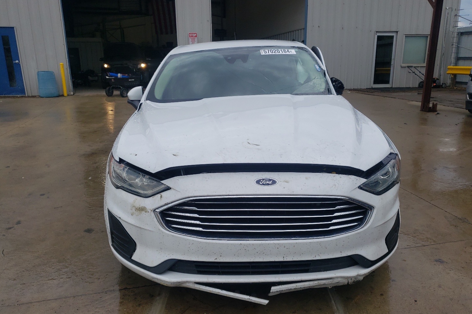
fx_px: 367
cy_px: 172
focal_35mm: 28
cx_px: 242
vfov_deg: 46.3
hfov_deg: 65.5
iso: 50
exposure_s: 1/3333
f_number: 1.5
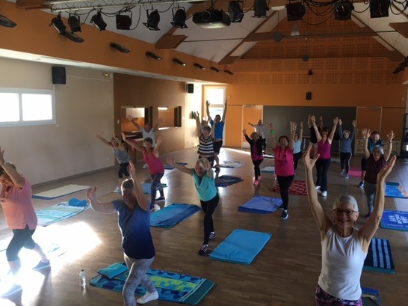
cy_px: 157
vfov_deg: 41.8
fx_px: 401
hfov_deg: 54.0
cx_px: 212
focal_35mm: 34
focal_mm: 4.15
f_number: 2.2
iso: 40
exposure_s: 1/33
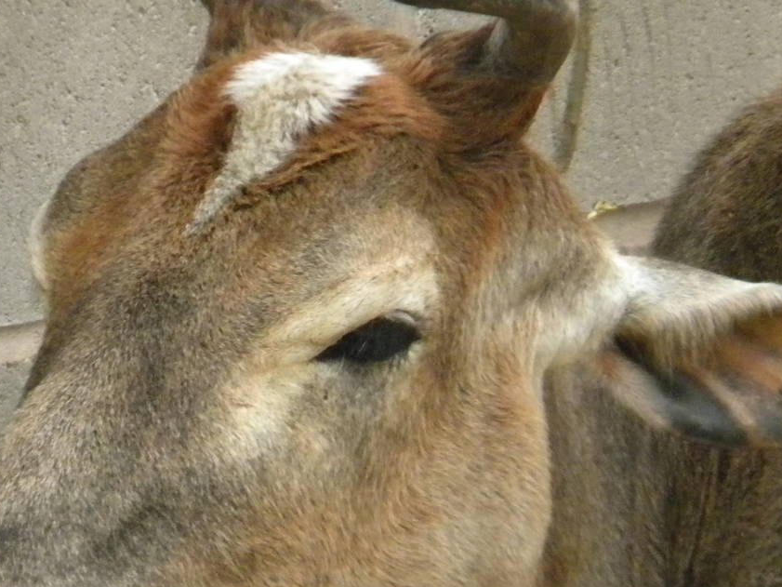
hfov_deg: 3.7
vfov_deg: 2.8
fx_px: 11952
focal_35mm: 529
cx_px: 285
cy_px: 454
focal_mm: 50.4
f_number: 5.4
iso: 800
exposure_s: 1/140
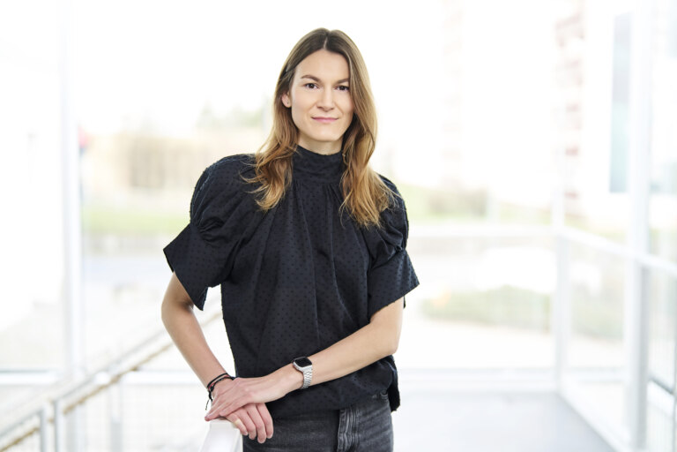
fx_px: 940
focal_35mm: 50
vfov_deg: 27.0
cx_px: 338
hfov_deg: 39.6
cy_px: 226
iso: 50
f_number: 1.4
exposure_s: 1/250
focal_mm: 50
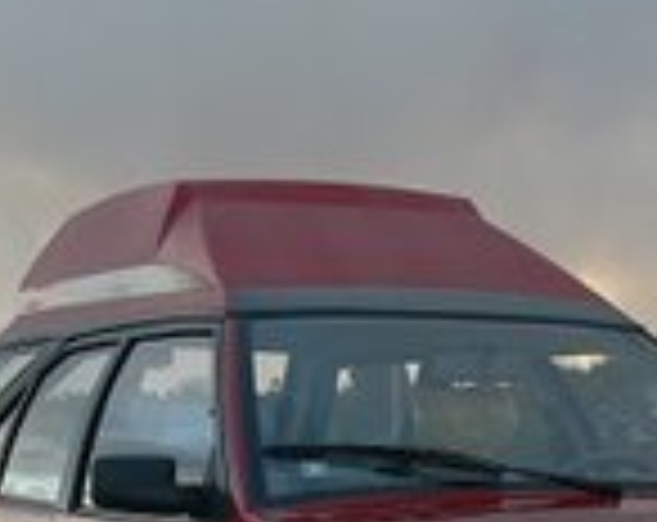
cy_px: 536
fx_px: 2288
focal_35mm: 118
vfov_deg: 12.8
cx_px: 405
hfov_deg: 16.3
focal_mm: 8.7
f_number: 4
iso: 80
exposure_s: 1/80
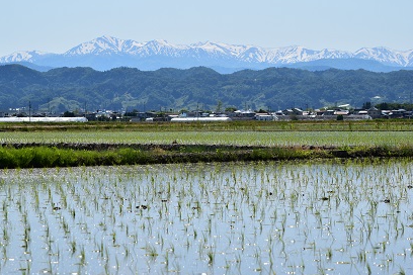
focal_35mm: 162
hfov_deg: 12.7
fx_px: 1858
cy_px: 126
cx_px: 193
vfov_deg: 8.5
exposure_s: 1/500
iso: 250
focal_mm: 98
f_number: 11
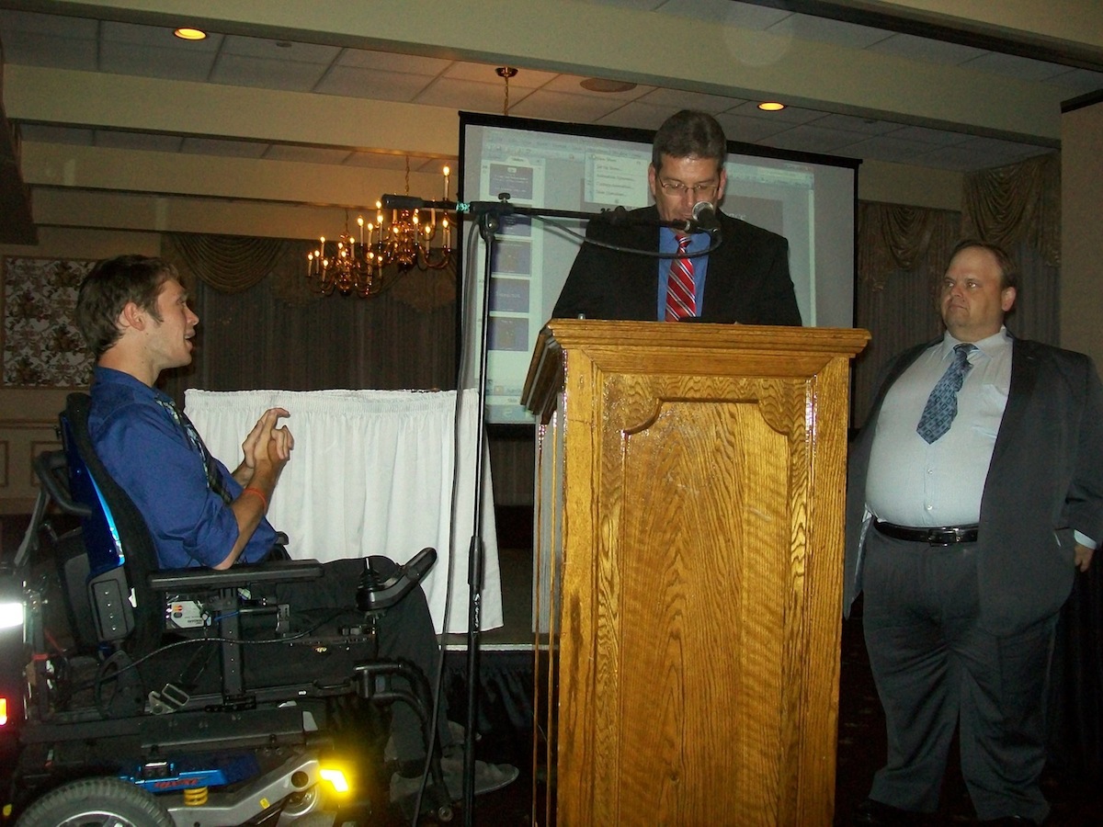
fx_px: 1147
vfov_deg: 39.7
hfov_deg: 51.4
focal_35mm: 36
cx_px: 552
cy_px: 414
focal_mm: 6
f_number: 2.7
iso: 200
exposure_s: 1/125
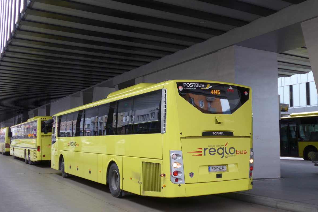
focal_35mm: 41
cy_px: 110
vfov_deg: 32.6
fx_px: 362
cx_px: 159
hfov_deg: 47.4
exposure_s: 1/100
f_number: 2.5
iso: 80
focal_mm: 8
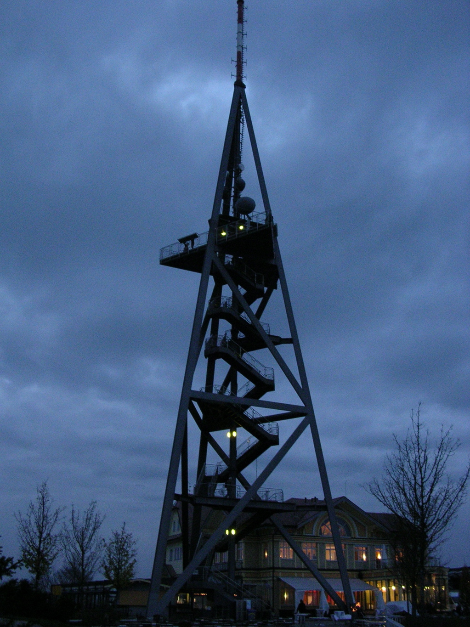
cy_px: 314
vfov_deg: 49.0
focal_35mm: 38
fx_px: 688
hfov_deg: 37.7
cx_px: 235
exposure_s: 1/26.1
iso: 400
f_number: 2.8
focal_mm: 5.8
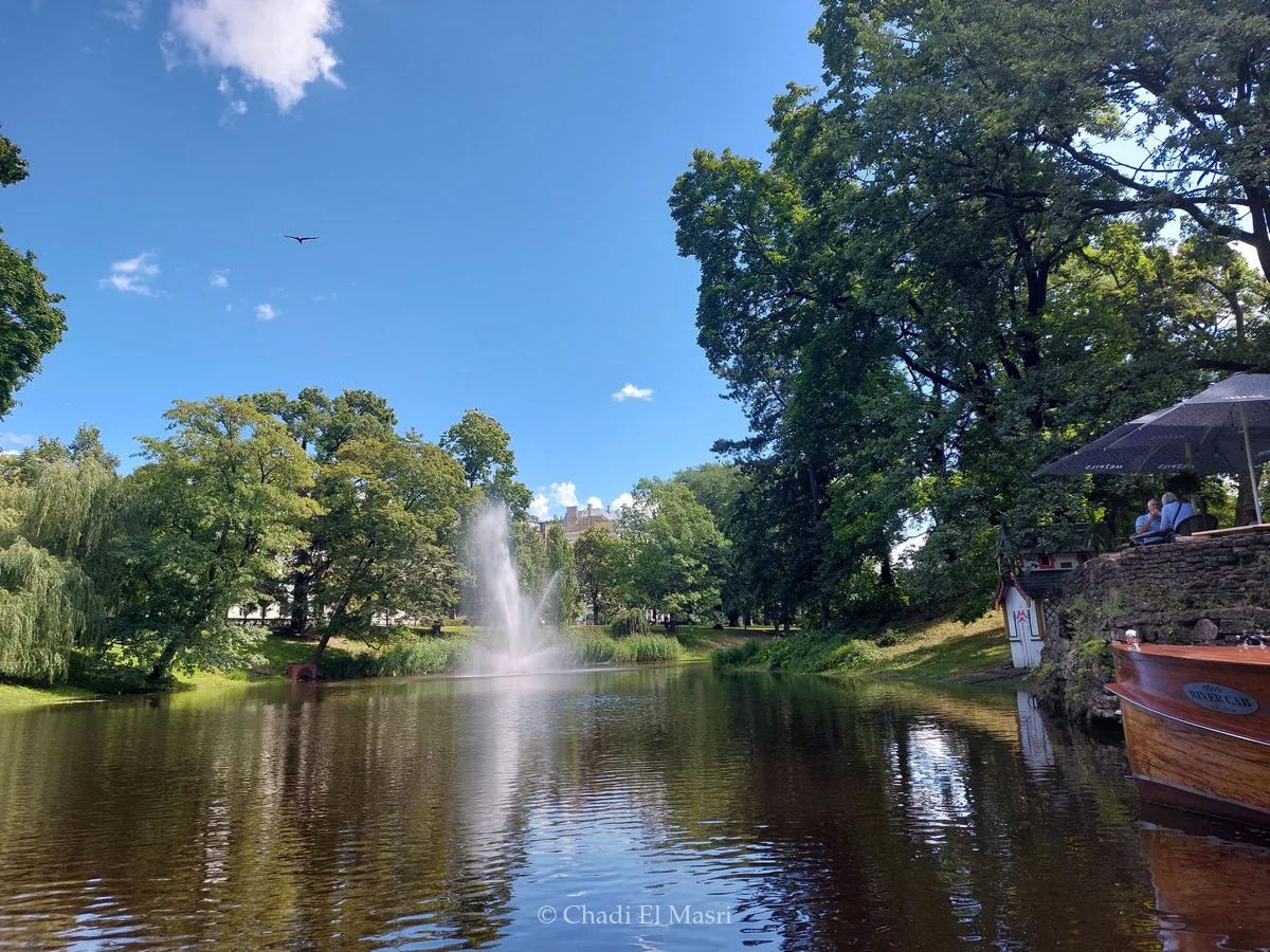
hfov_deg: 71.6
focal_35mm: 24
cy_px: 476
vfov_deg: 56.8
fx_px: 881
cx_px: 635
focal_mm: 5.23
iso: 25
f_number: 1.8
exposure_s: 1/427
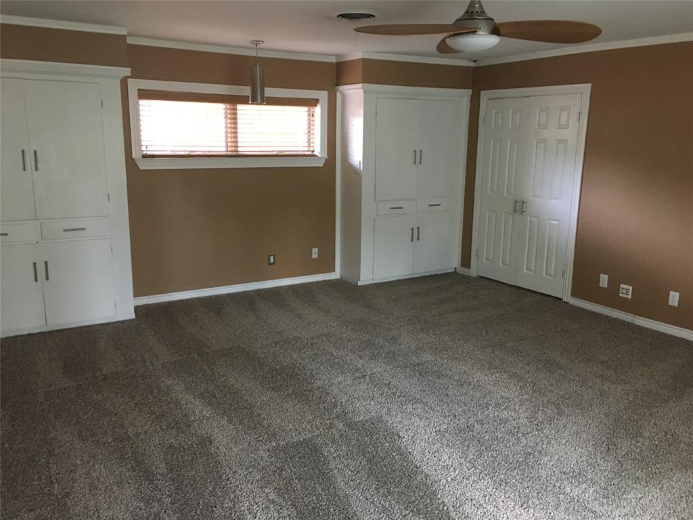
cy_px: 260
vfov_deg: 48.2
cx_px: 346
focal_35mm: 29
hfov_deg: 61.7
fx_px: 581
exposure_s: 1/15
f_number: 2.2
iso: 200
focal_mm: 4.15
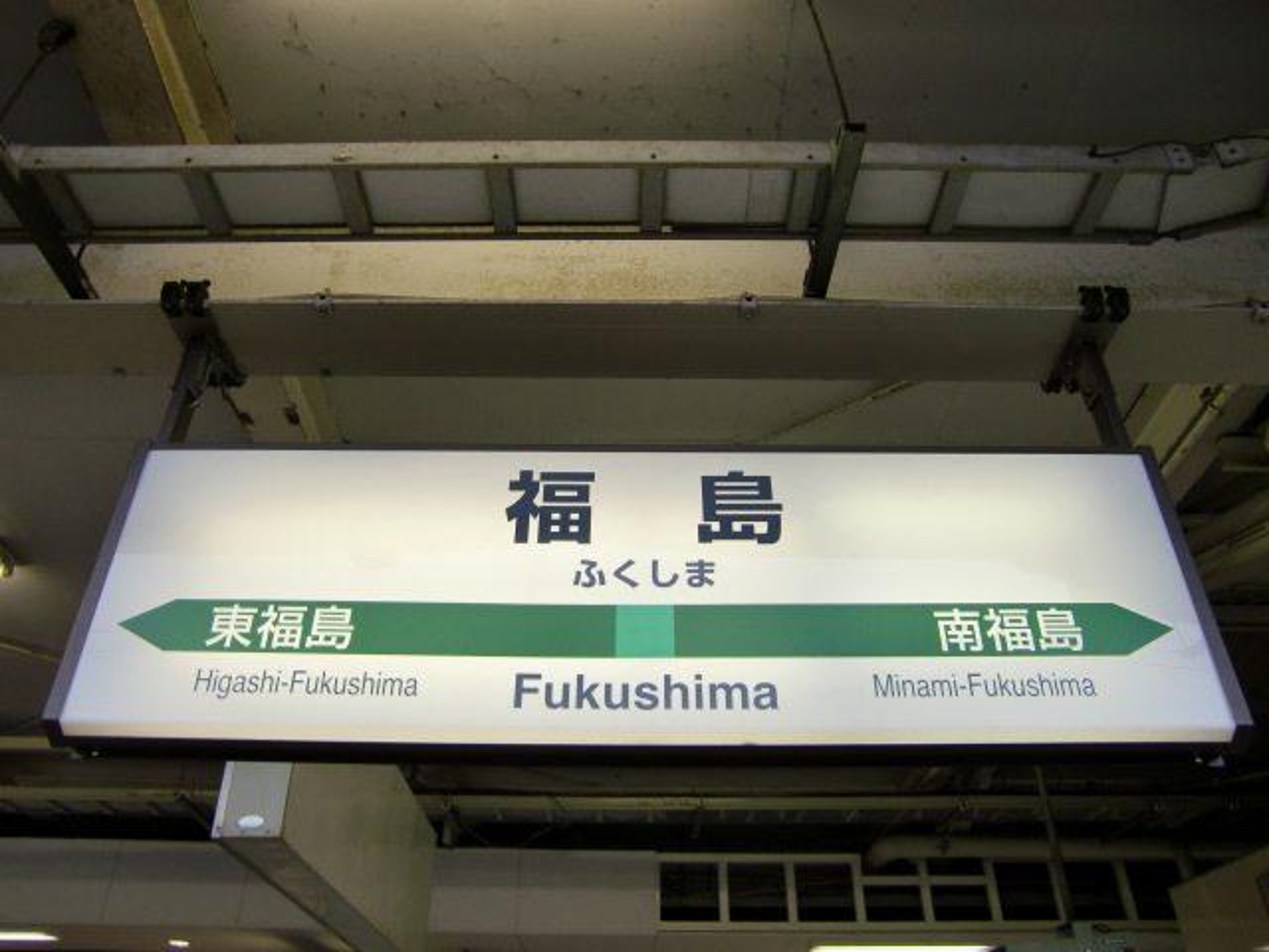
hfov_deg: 63.4
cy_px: 476
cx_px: 634
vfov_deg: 49.7
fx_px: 1026
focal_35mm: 28
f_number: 2.6
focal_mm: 4.9
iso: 64
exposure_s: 1/100
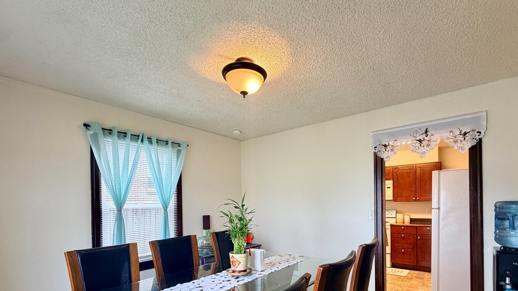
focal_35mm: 18
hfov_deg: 92.6
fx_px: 247
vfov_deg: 58.8
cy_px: 207
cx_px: 265
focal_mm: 2.22
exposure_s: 1/120
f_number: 2.2
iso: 250
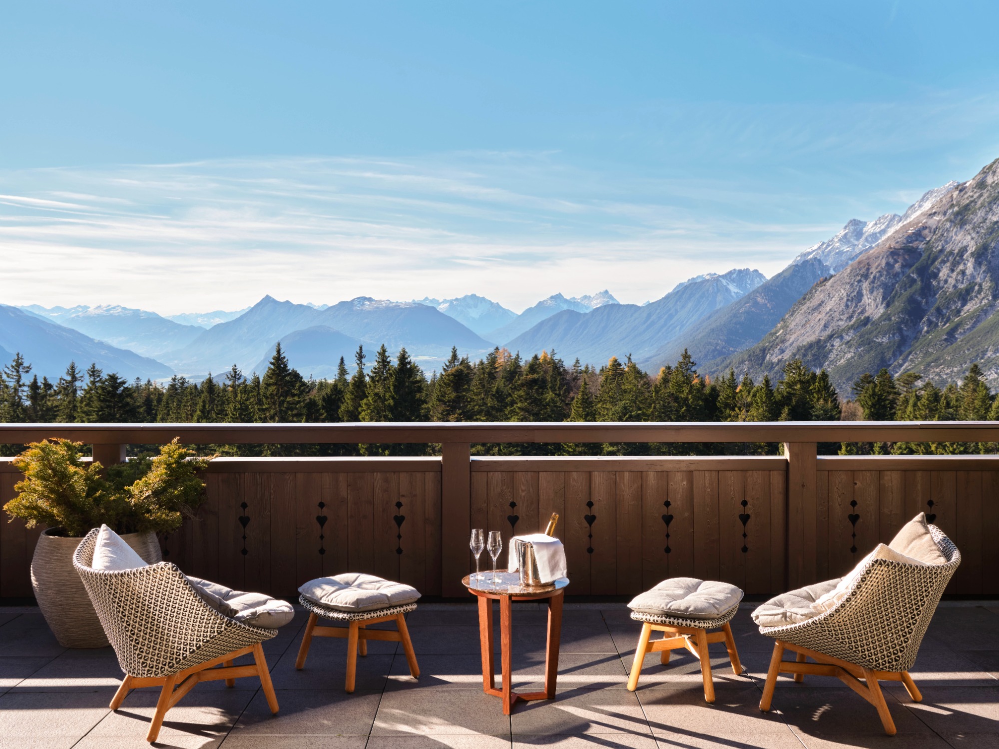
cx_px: 500
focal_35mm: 35
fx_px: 1010
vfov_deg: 40.7
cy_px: 374
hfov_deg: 52.6
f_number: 16
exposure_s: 1/40
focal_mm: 44
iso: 400
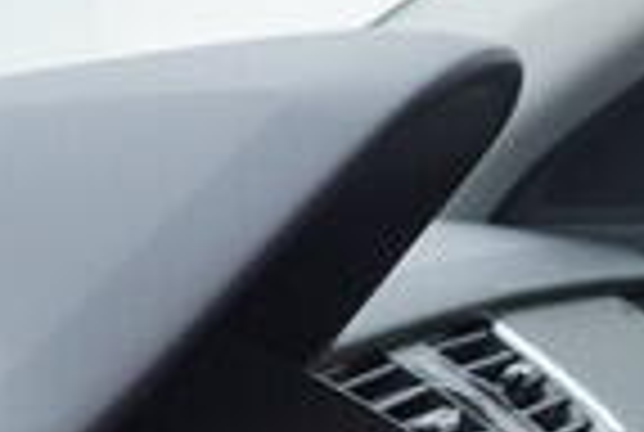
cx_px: 1491
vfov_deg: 5.3
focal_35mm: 257
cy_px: 538
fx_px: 4607
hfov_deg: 7.5
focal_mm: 24
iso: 125
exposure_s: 1/50
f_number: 3.2
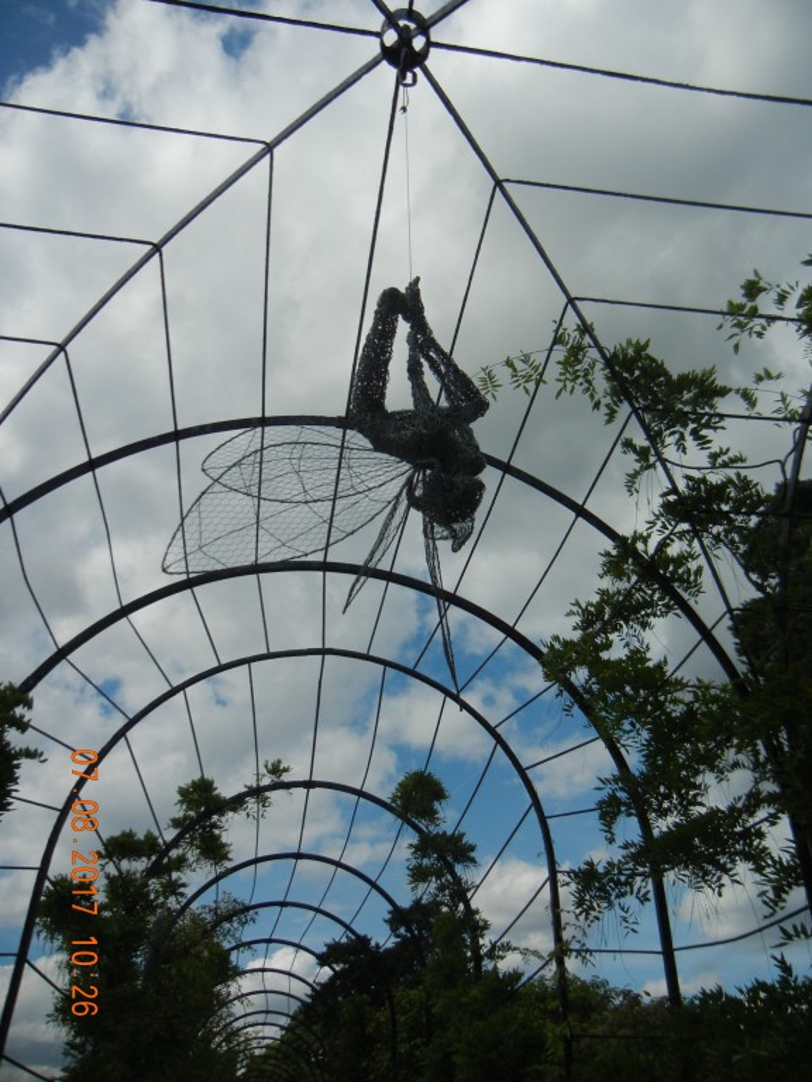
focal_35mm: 30
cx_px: 406
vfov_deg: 60.0
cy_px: 541
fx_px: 938
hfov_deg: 46.8
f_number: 7
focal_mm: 5.4
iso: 160
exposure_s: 1/886
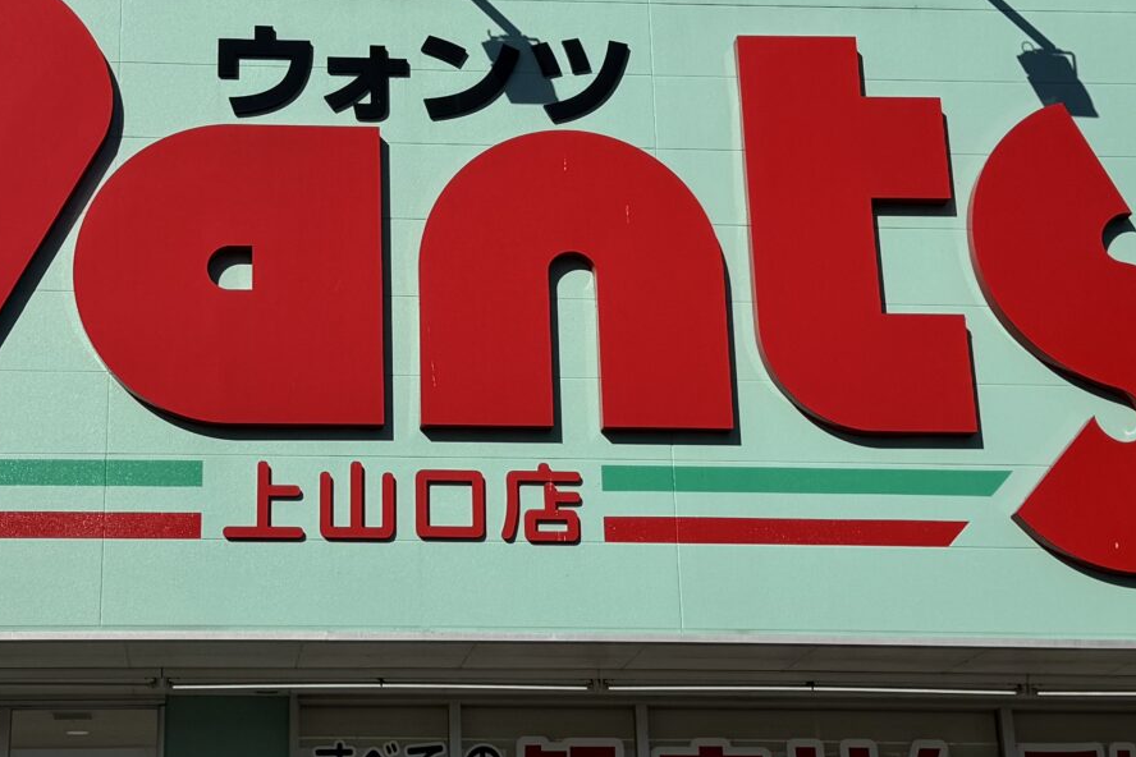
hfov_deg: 27.9
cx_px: 390
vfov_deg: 18.9
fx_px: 2272
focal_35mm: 72
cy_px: 260
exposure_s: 1/12346
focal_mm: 6.76
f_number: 1.78
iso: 80
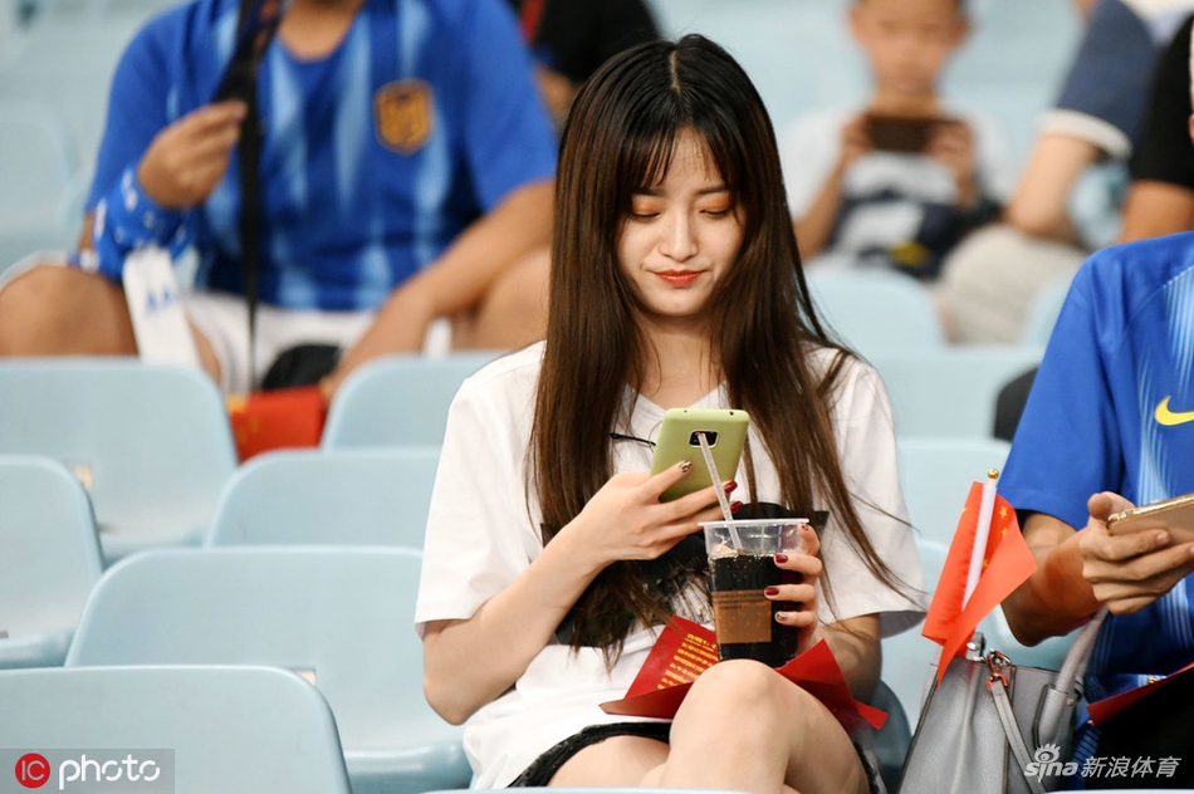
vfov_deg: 6.9
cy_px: 397
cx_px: 597
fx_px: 6629
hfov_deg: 10.3
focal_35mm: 200
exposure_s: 1/250
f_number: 2.8
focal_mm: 200
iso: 2000
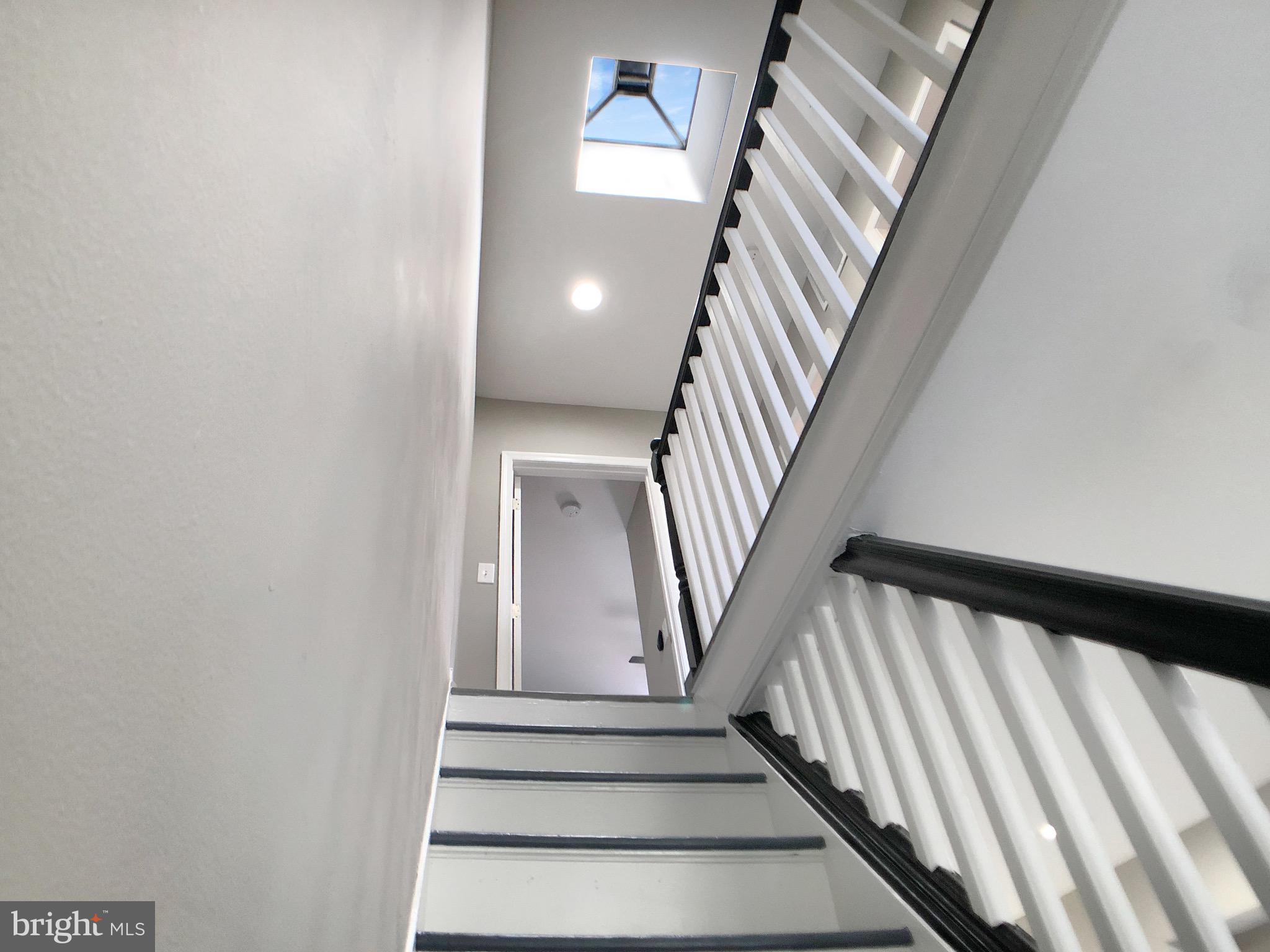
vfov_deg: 49.7
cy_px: 476
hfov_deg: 63.4
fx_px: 1027
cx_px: 635
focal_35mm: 28
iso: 32
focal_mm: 4
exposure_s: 1/30
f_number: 1.8
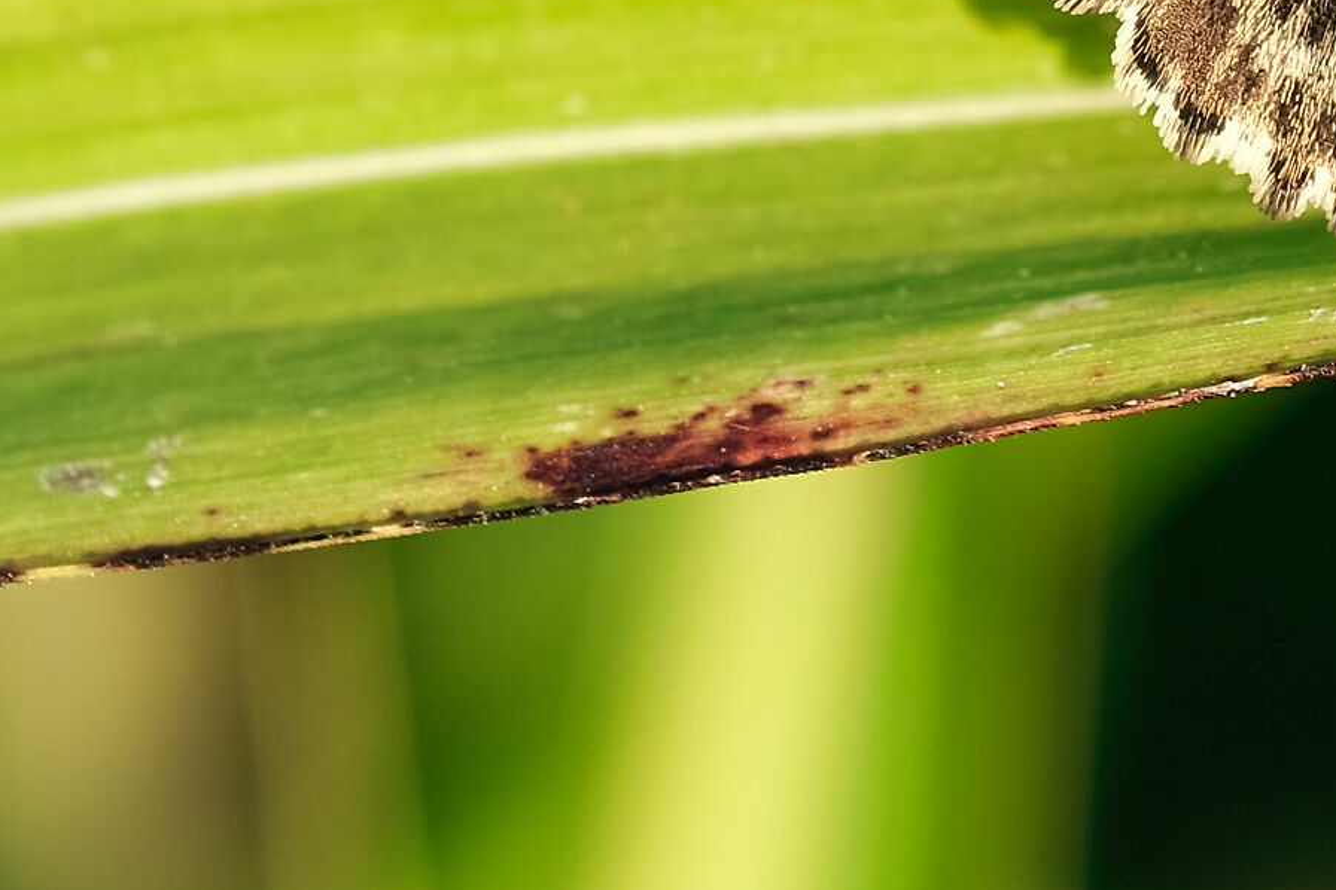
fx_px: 11912
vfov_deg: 4.3
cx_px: 1690
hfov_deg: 6.4
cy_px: -185
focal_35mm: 321
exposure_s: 1/250
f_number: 4.5
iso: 160
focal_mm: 80
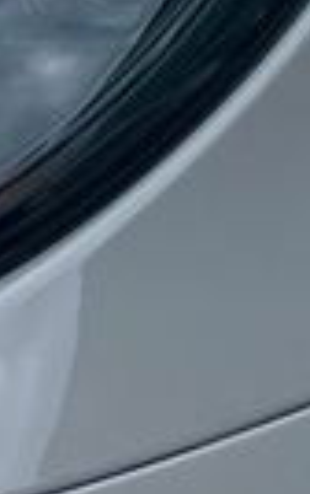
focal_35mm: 142
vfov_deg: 14.2
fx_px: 1915
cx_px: -41
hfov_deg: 9.2
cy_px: -103
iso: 20
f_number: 1.8
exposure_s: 1/759
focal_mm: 3.99
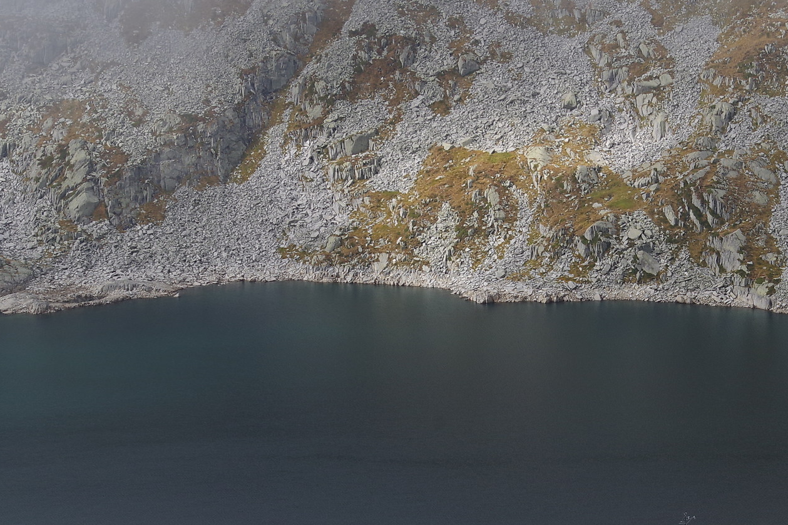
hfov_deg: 14.2
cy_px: 338
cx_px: 667
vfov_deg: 9.6
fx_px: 3129
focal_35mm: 143
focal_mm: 50
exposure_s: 1/125
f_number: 11
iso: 100
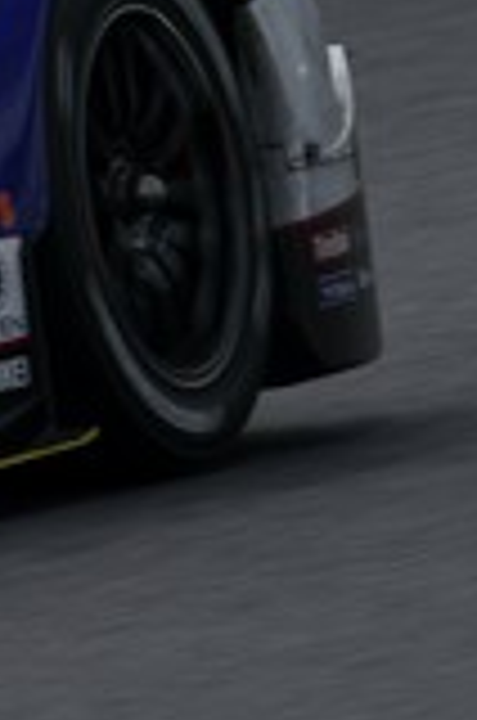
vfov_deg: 0.6
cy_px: -36
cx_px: -1084
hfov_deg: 0.4
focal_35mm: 3195
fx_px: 63772
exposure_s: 1/400
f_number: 11
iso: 200
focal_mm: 708
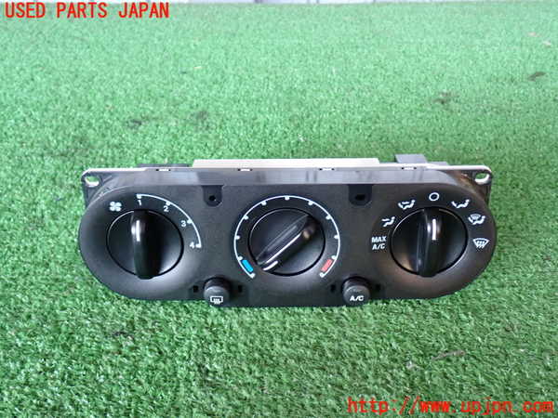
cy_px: 209
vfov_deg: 37.7
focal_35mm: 38
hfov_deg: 49.0
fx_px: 613
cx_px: 279
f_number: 2.7
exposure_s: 1/40
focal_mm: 6.83
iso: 320
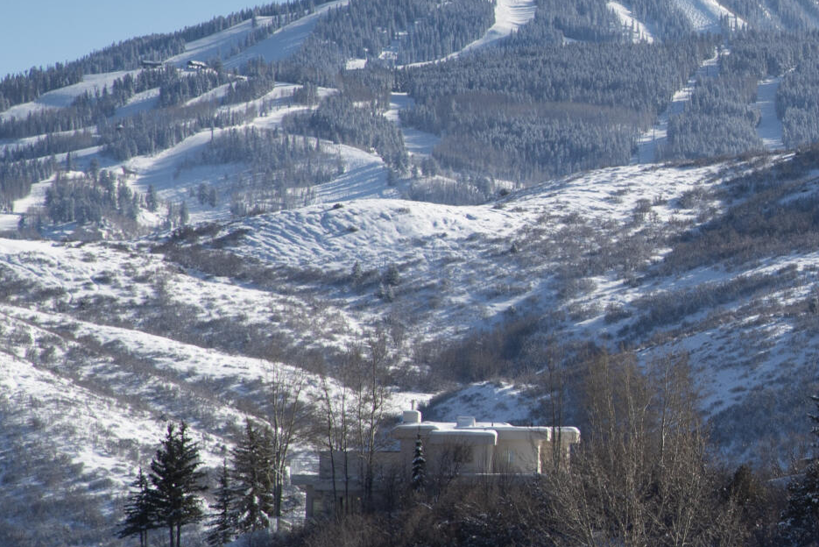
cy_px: 216
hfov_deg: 5.3
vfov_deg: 3.6
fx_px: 8761
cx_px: 1173
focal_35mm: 385
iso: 100
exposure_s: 1/320
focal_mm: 120
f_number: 8
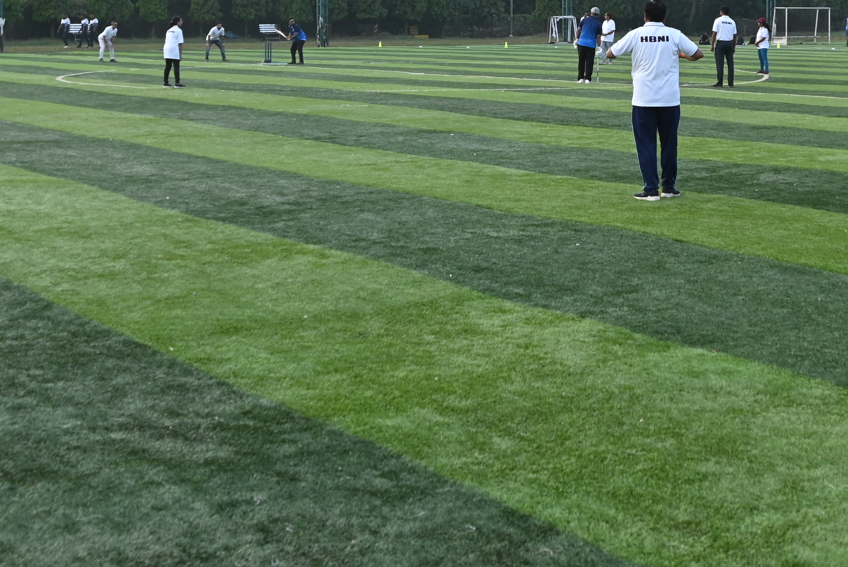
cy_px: 95
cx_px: 535
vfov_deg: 23.8
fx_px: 1320
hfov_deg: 35.4
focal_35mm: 56
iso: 400
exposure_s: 1/200
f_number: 7.1
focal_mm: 22
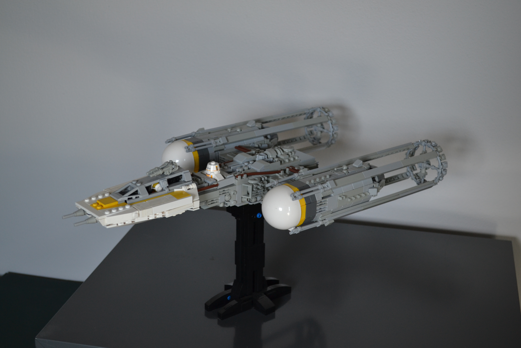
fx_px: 868
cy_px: 174
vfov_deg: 22.6
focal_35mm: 60
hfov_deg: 33.4
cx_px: 260
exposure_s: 1/25
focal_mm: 40
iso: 400
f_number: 5.3
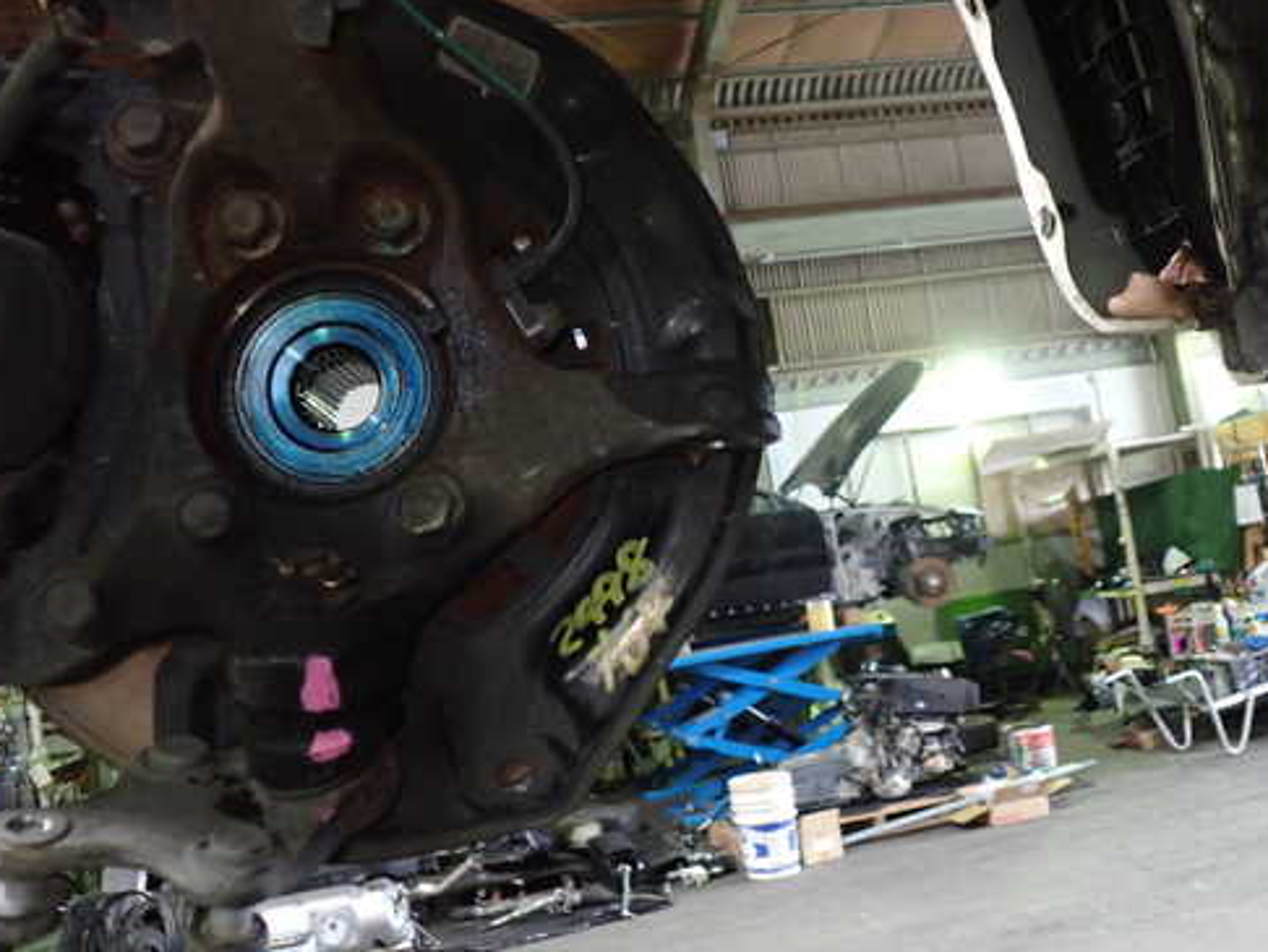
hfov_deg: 50.0
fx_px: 1356
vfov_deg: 38.7
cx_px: 704
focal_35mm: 37
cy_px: 456
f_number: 2.3
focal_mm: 5.4
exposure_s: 1/30
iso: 400
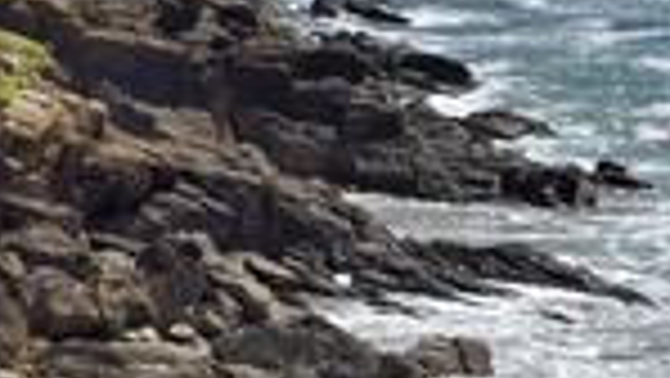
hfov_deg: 17.9
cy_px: 94
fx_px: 2097
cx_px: 74
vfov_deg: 10.3
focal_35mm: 118
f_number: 11
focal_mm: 40
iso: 200
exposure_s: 1/400
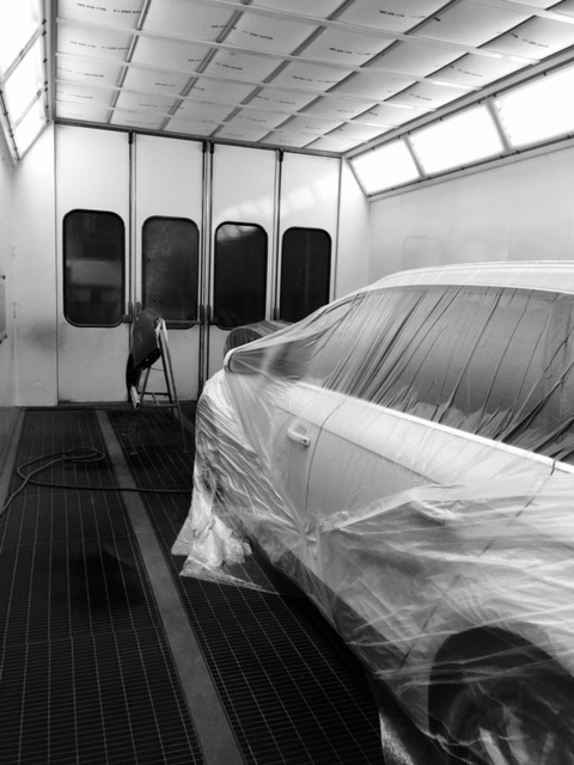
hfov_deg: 48.2
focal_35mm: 29
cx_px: 287
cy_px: 382
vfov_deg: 61.7
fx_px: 641
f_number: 2.2
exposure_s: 1/100
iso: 32
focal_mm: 4.15
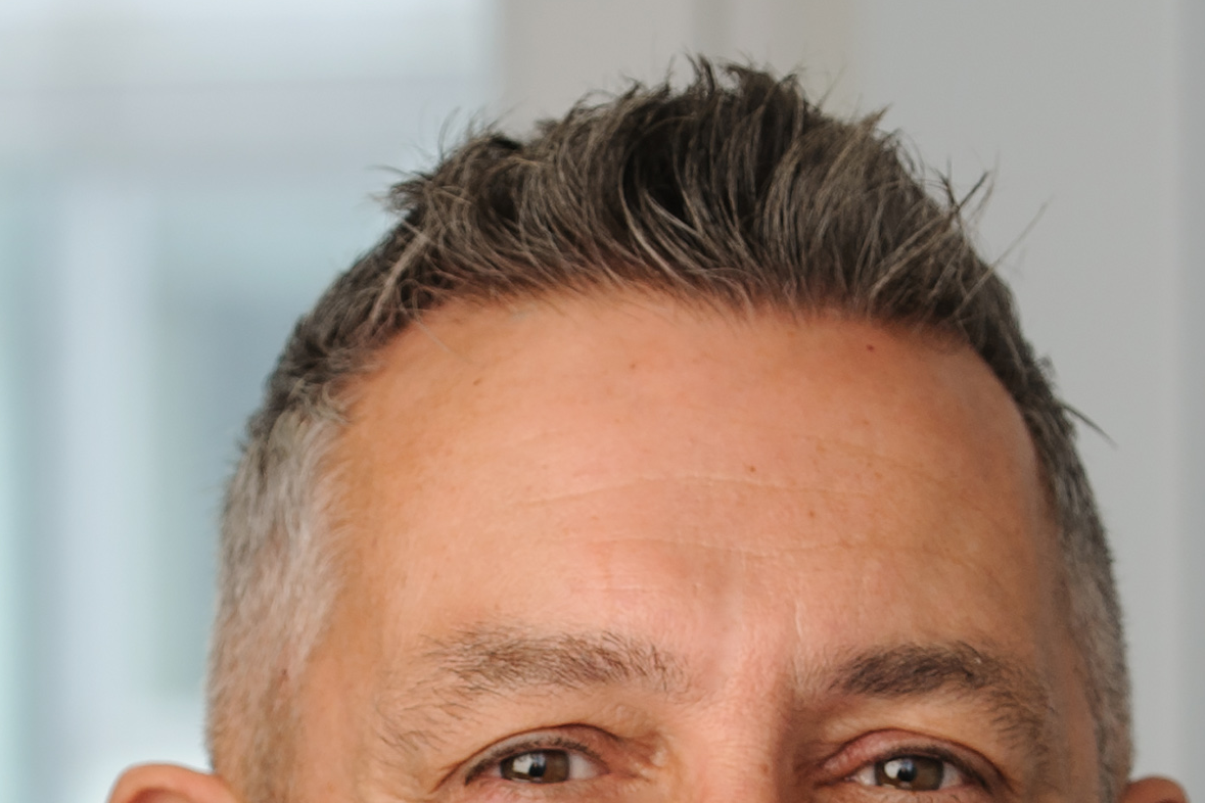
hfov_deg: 5.9
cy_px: 1416
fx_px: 11681
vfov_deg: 3.9
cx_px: 640
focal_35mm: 349
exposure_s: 1/160
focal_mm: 98
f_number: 5.6
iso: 200
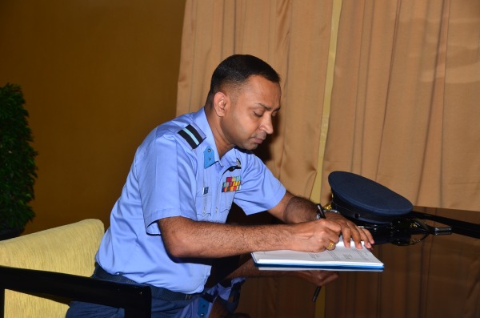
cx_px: 240
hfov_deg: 28.1
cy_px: 159
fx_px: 958
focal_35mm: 72
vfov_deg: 18.8
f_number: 5
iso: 250
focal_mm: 48
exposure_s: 1/80
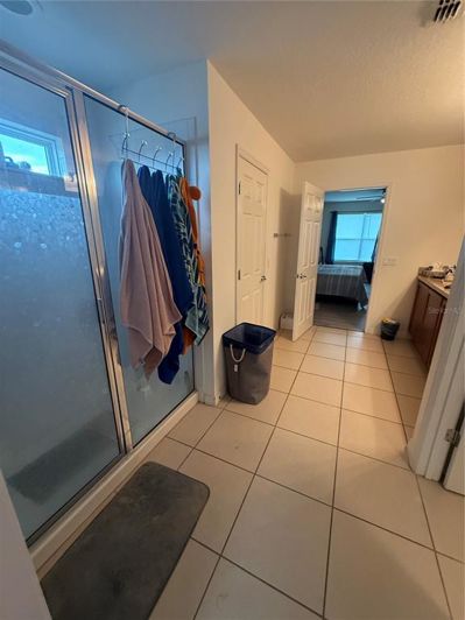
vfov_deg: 102.1
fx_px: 251
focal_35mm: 14
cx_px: 232
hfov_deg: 85.7
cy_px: 310
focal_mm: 2.22
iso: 400
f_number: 2.2
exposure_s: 1/60
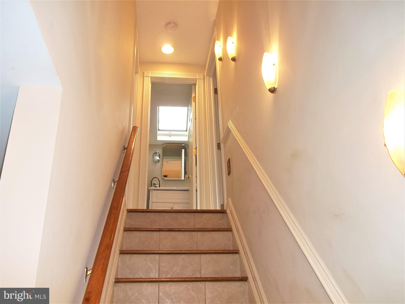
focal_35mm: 32
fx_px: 374
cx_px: 202
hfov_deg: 56.8
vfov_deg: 44.1
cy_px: 152
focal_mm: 5.7
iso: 80
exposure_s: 1/30
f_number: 2.9
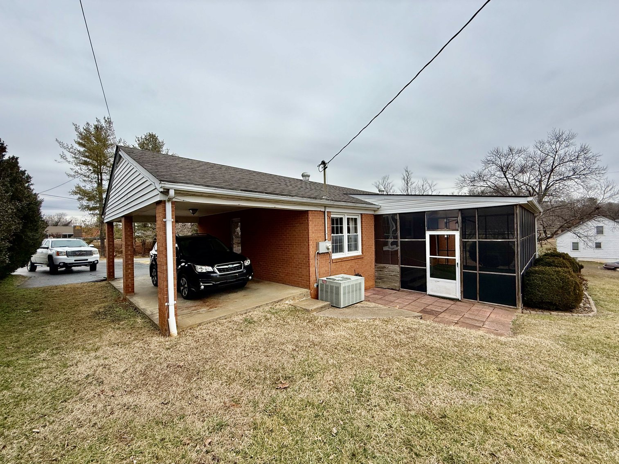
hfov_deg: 102.1
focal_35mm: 14
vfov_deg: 85.7
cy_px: 232
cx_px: 310
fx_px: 250
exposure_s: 1/465
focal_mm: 2.22
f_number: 2.2
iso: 50
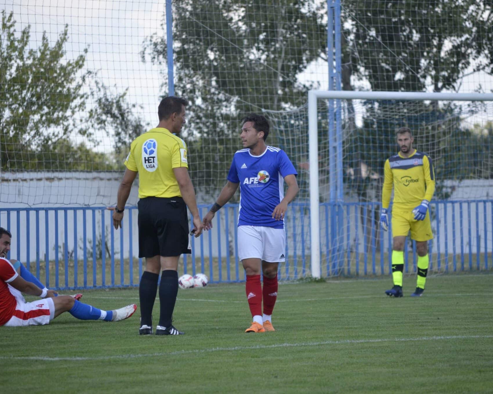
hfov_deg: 8.4
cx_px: 274
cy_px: 197
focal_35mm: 230
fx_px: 3349
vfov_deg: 6.7
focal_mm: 135
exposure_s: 1/1000
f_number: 5
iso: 450
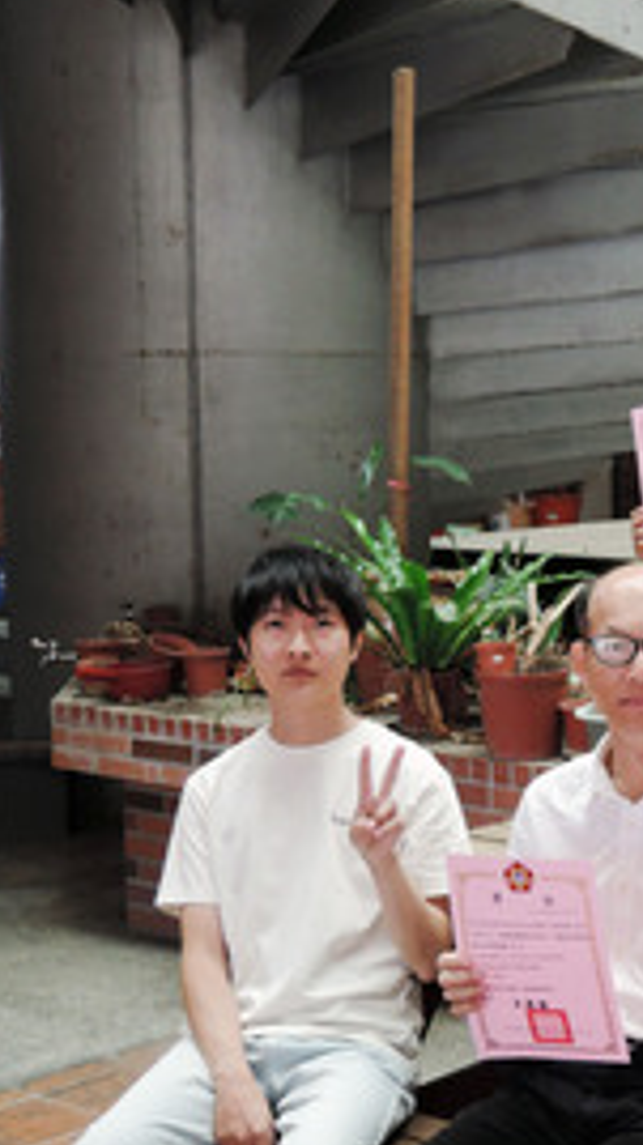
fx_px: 2216
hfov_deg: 15.7
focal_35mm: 73
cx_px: 835
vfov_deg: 29.0
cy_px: 613
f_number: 3.4
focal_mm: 9.6
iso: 280
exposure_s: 1/30
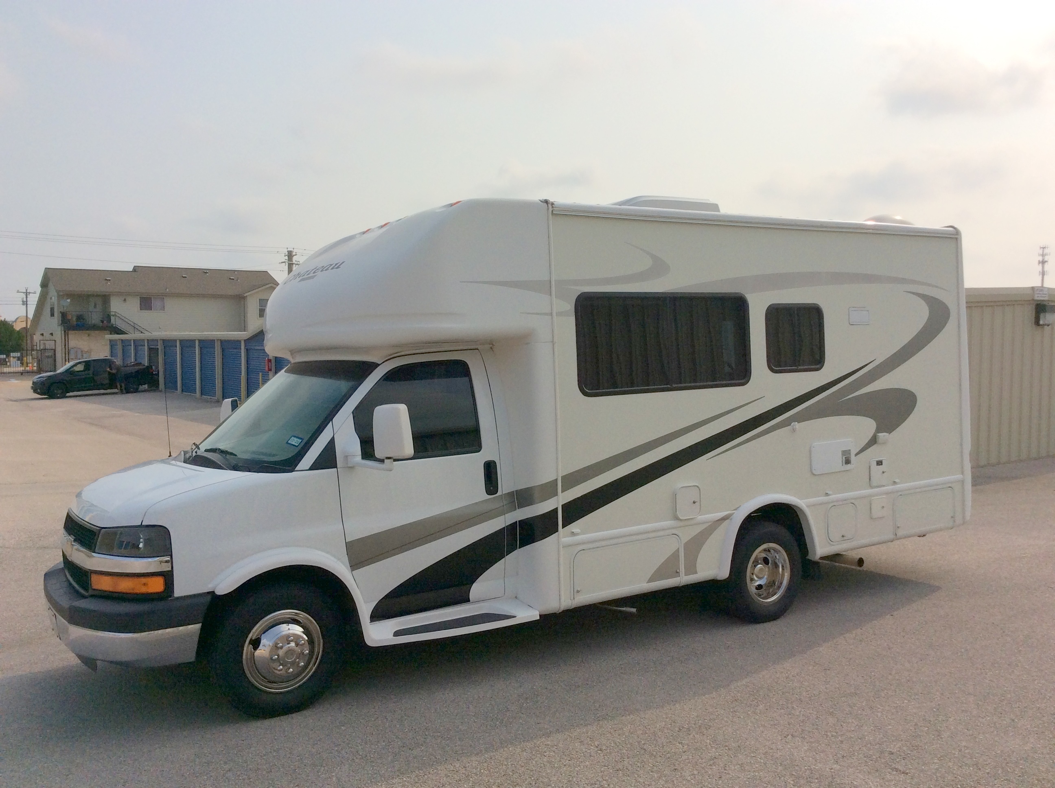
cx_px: 528
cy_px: 394
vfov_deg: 44.1
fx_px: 974
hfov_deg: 56.9
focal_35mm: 32
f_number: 2.4
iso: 32
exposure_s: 1/4098
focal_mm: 3.3
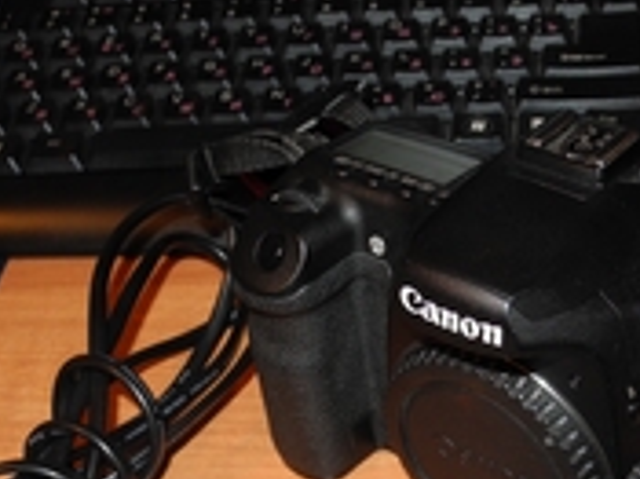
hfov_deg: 29.6
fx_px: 1182
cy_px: 519
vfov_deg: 21.8
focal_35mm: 64
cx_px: 512
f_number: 2.8
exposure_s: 1/30
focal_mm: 6
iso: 200
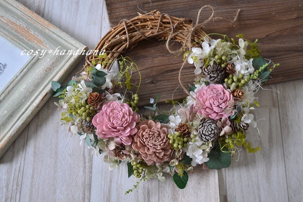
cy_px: 101
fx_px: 328
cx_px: 152
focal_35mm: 39
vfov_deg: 34.2
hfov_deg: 49.6
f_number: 4.2
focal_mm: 26
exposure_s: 1/20
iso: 400
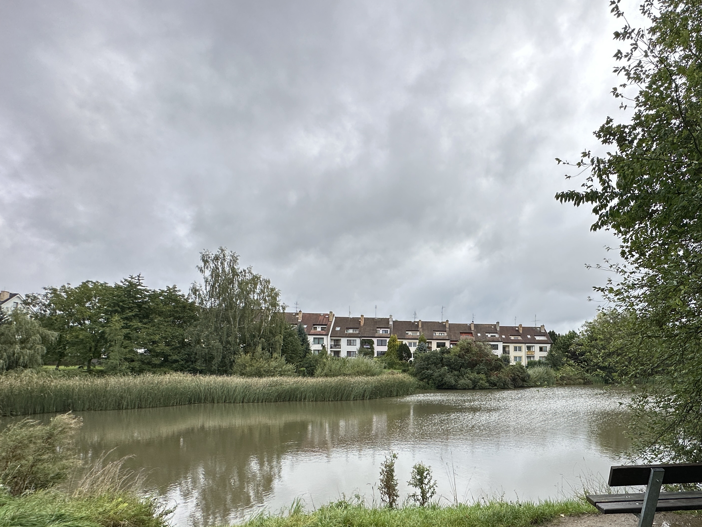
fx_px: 406
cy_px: 350
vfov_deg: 64.3
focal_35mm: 20
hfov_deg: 78.7
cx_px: 475
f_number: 2.2
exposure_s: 1/1103
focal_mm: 2.22
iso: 50
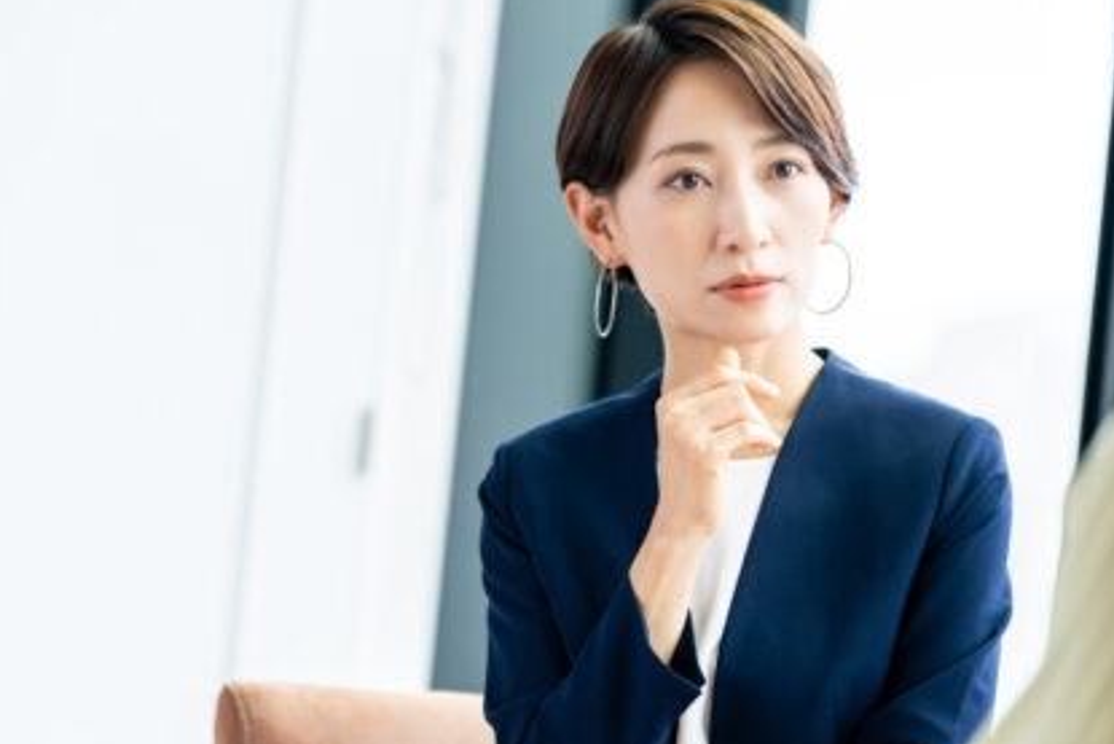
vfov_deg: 10.3
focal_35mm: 133
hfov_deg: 15.4
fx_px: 4117
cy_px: 442
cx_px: 795
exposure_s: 1/200
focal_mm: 85
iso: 400
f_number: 2.8
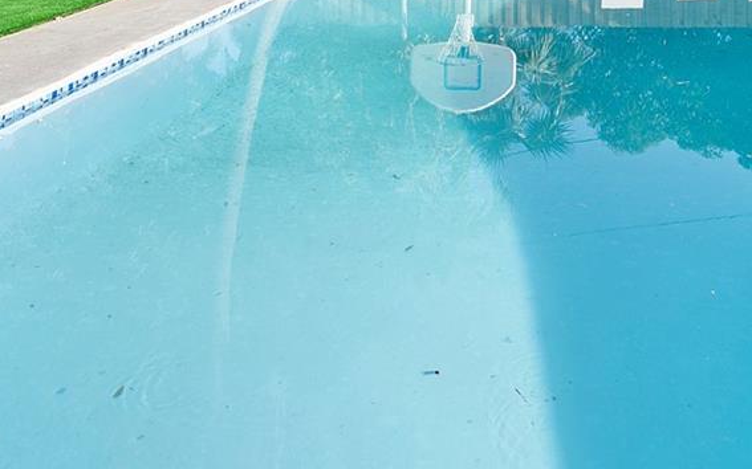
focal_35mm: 46
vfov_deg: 24.1
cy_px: -160
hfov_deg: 42.5
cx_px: 541
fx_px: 942
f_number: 10
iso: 100
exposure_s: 1/100
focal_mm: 16
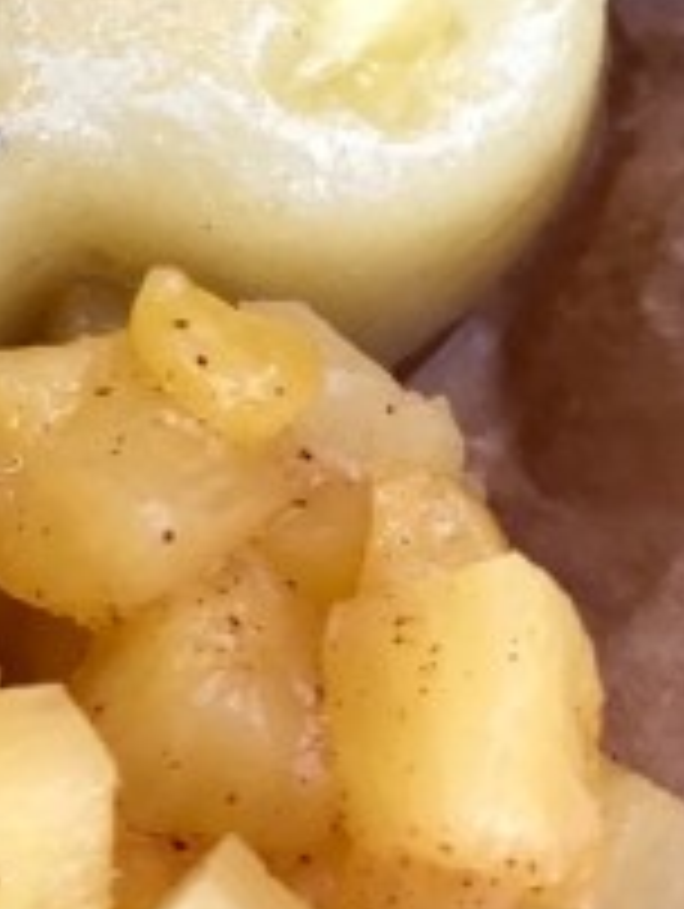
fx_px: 2182
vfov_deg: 23.2
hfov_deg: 17.0
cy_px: 184
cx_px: -160
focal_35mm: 83
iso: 40
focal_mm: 3.99
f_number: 1.8
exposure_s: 1/120
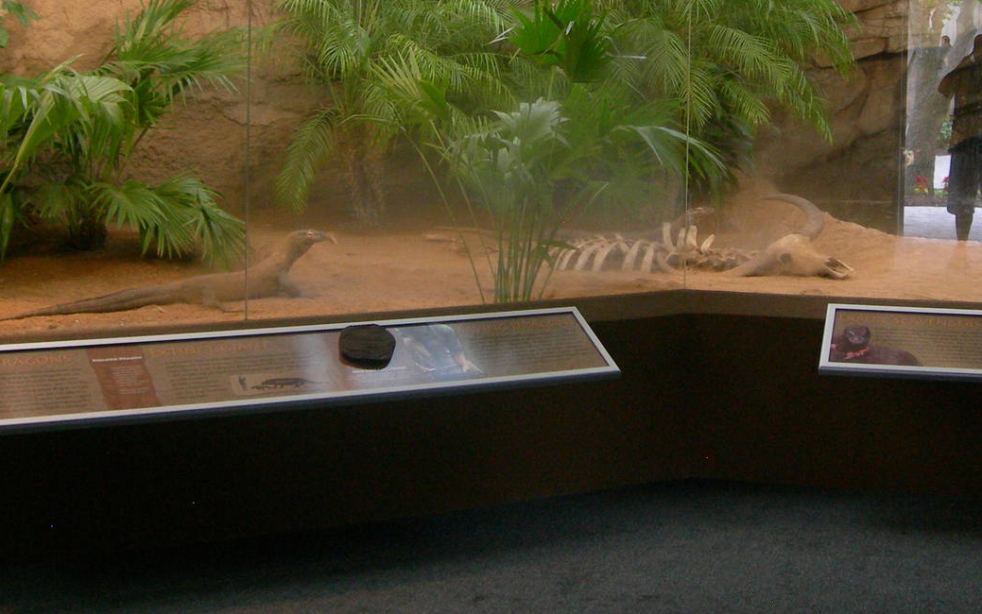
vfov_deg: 20.6
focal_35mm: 62
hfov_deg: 32.8
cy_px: 94
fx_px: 1660
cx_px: 610
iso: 200
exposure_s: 1/60
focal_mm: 7.8
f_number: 2.8
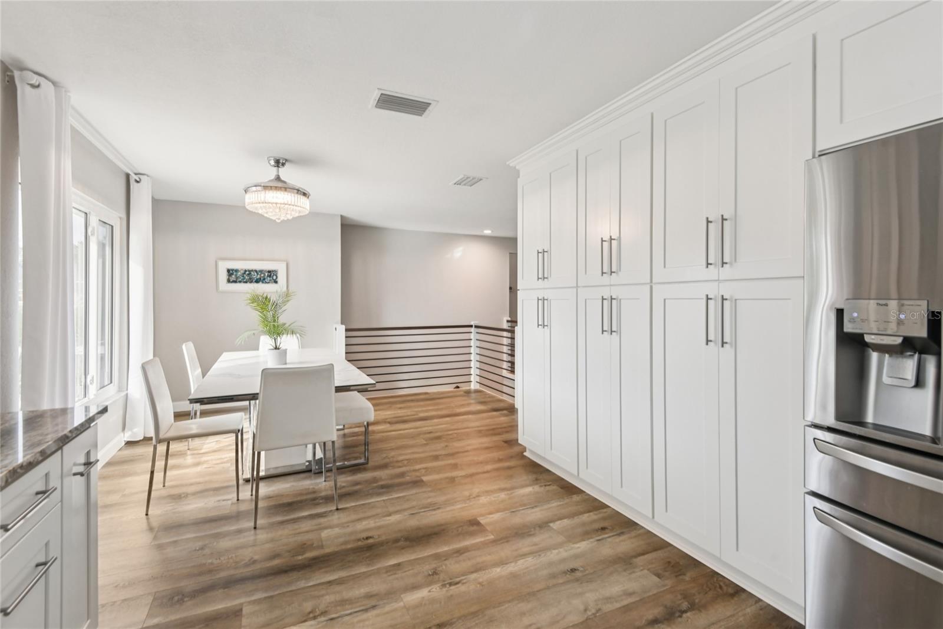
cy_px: 314
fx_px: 419
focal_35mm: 16
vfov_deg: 73.7
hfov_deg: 96.7
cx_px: 472
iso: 400
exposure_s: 1/60
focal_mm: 16
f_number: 8
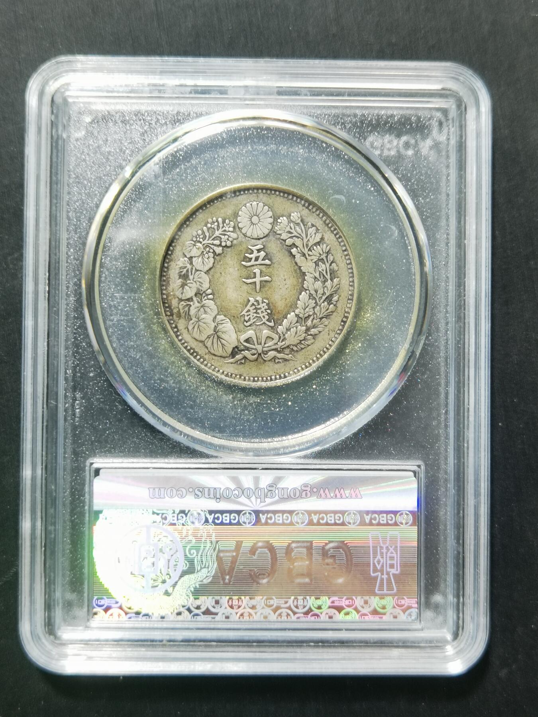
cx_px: 269
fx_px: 1202
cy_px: 358
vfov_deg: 33.2
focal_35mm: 58
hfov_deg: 25.2
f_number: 1.9
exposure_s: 1/50
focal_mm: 6.67
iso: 100
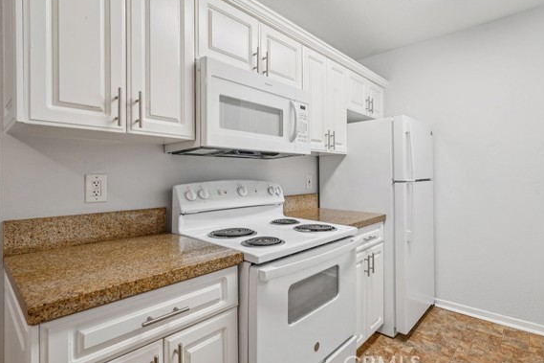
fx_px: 272
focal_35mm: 18
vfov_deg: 67.3
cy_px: 174
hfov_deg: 89.6
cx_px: 303
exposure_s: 1/25
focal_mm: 16
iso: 400
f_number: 9
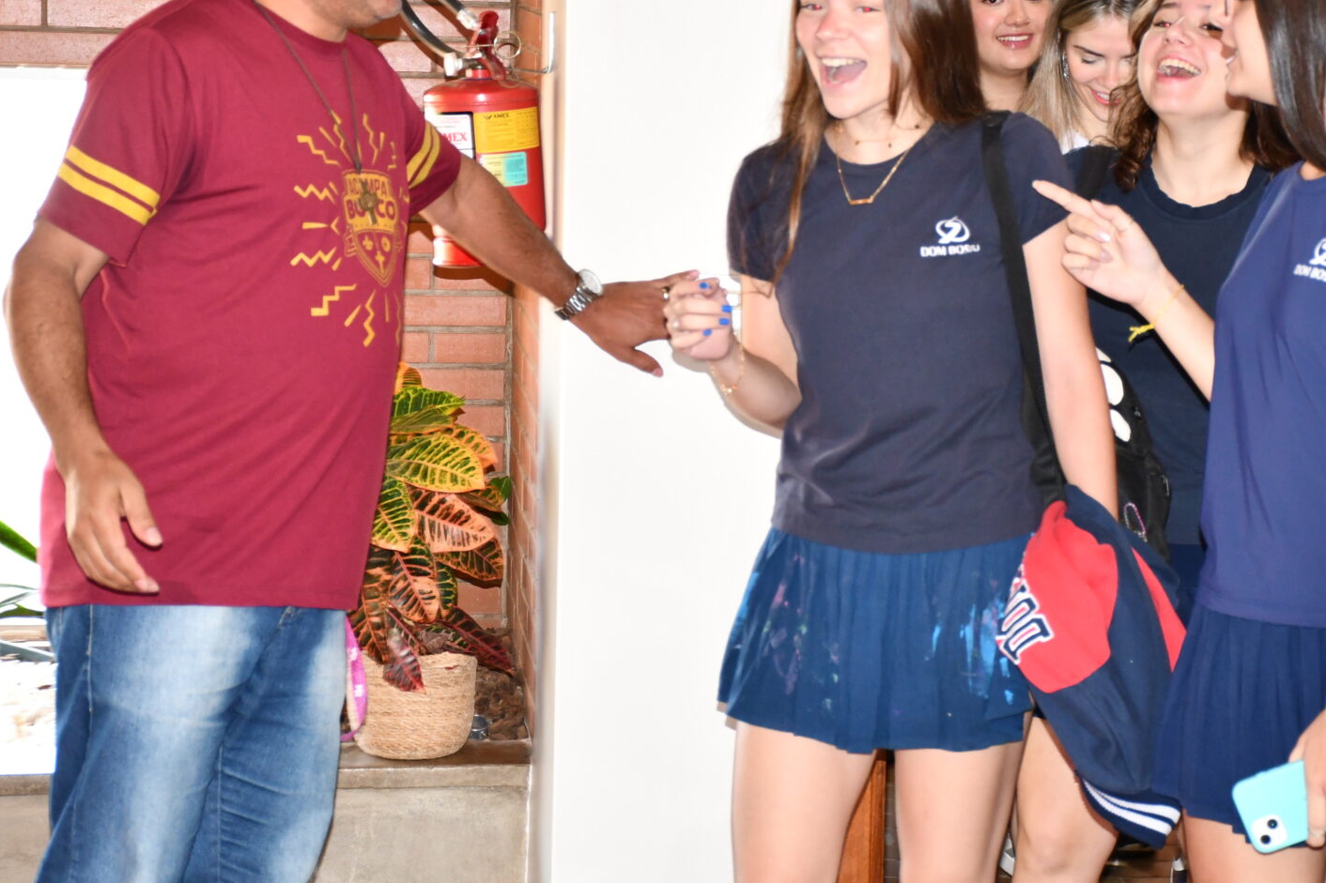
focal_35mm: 102
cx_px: 758
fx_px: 3756
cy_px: 322
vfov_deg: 13.4
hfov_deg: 20.0
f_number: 4.8
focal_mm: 50
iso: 1250
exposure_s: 1/60
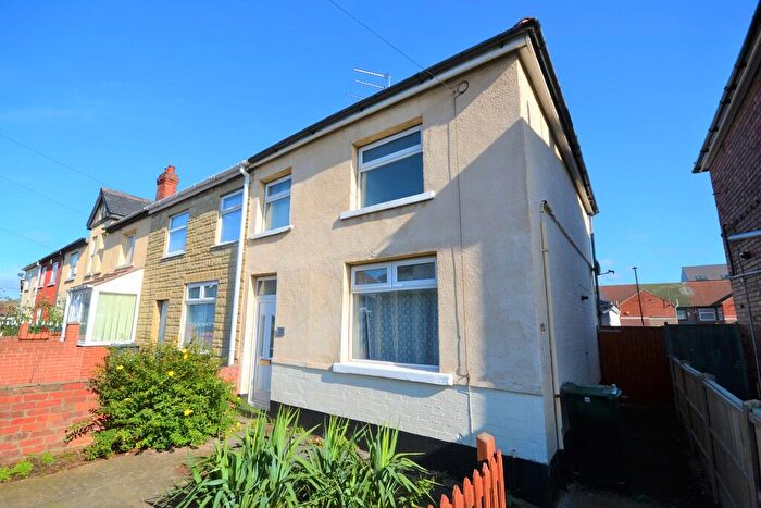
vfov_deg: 77.4
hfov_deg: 100.4
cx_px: 380
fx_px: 317
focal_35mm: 15
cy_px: 254
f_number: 8
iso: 100
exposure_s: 1/250
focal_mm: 10
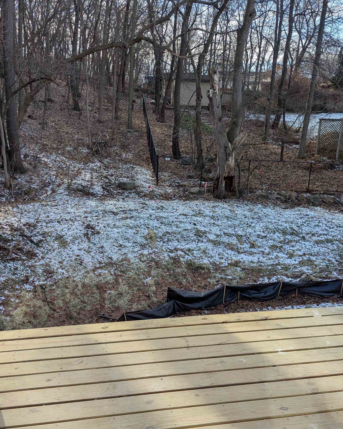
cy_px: 212
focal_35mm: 32
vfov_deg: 55.7
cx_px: 161
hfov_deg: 45.8
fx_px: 406
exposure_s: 1/466
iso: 37
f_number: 1.85
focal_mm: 6.81
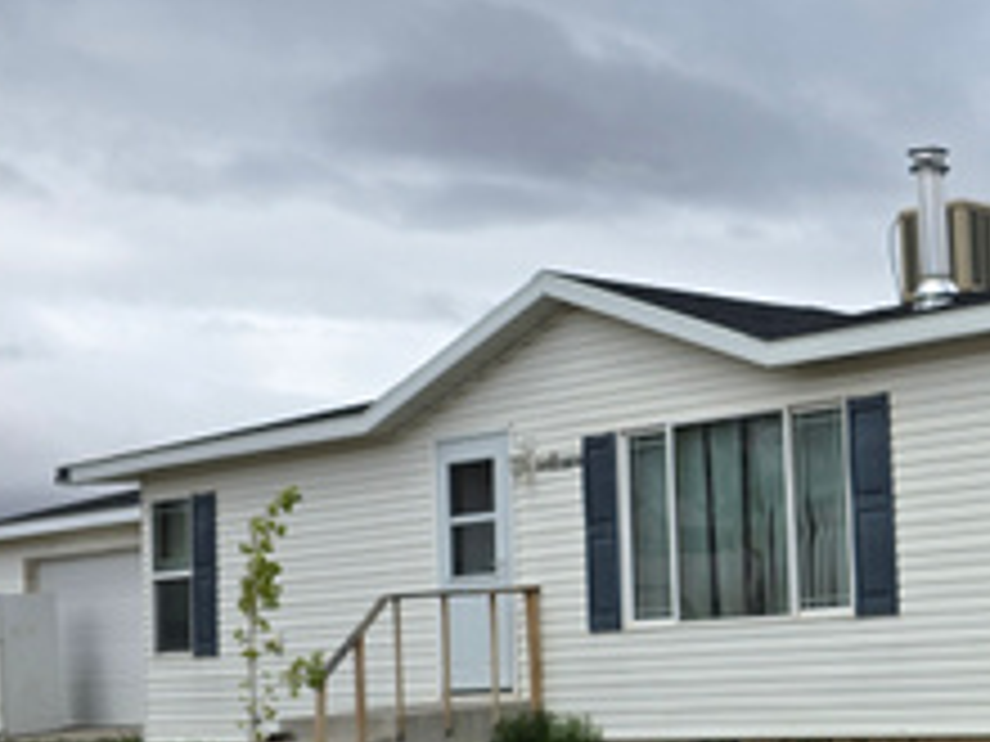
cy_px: 513
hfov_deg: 25.9
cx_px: 1192
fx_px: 1916
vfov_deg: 21.8
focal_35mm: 67
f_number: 1.7
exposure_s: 1/1465
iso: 12
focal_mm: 6.3
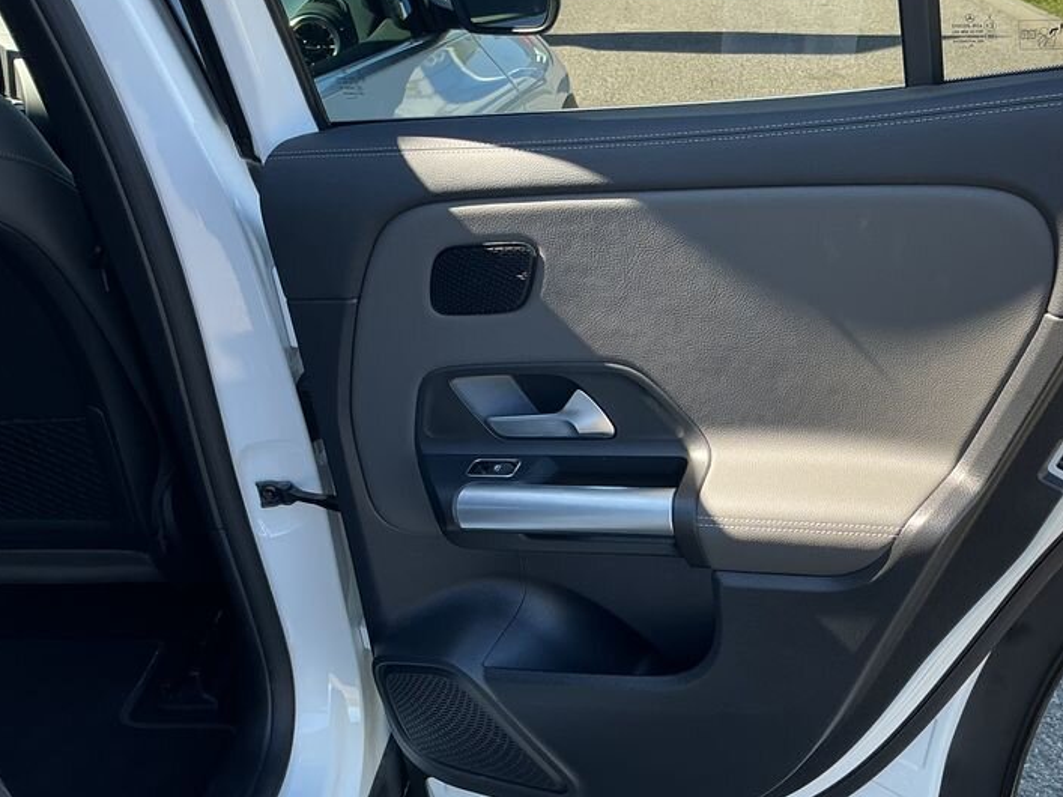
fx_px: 1290
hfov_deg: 44.0
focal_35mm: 42
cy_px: 438
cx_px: 735
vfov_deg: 34.3
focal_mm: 3
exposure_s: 1/137
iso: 16
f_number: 1.8
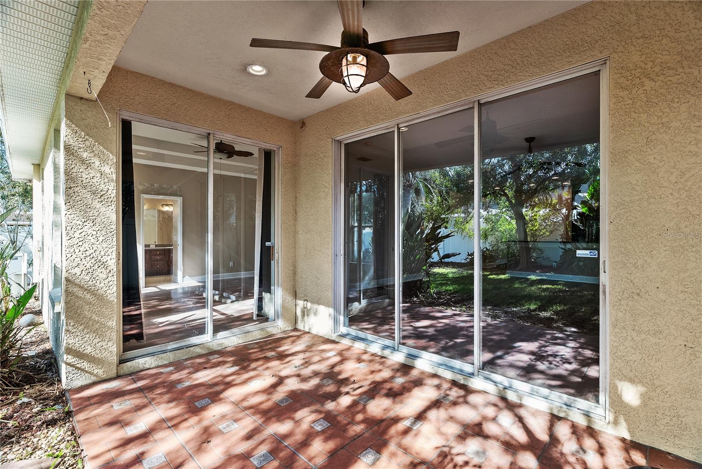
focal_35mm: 16
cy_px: 234
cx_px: 351
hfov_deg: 96.7
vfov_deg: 73.8
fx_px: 312
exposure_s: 1/8
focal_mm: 16
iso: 100
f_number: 9
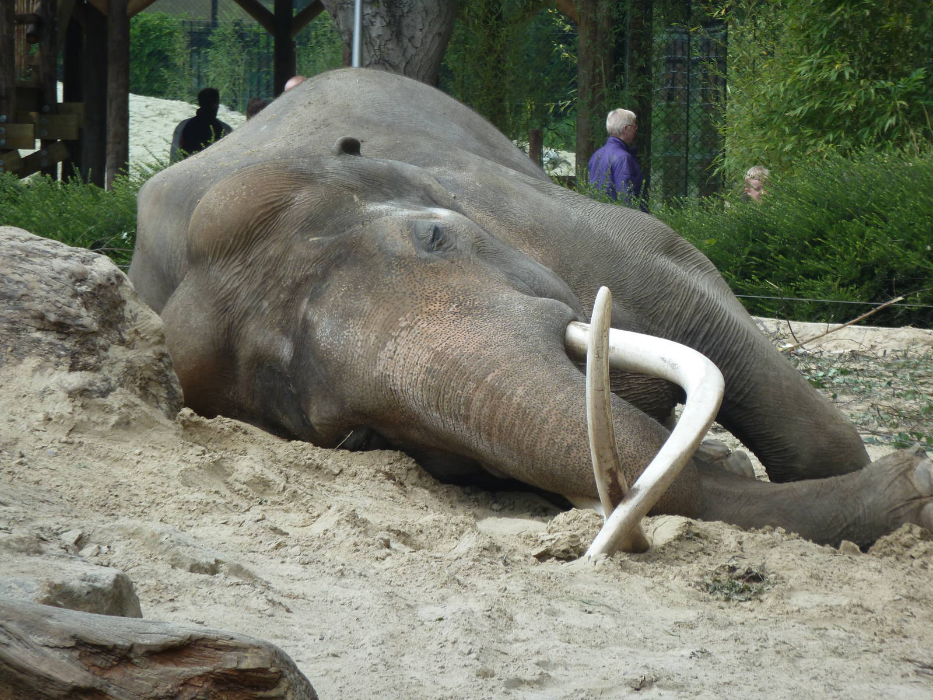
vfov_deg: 5.0
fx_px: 8086
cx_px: 466
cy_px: 350
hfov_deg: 6.6
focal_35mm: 300
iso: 80
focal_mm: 49.2
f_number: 4.9
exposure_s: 1/160
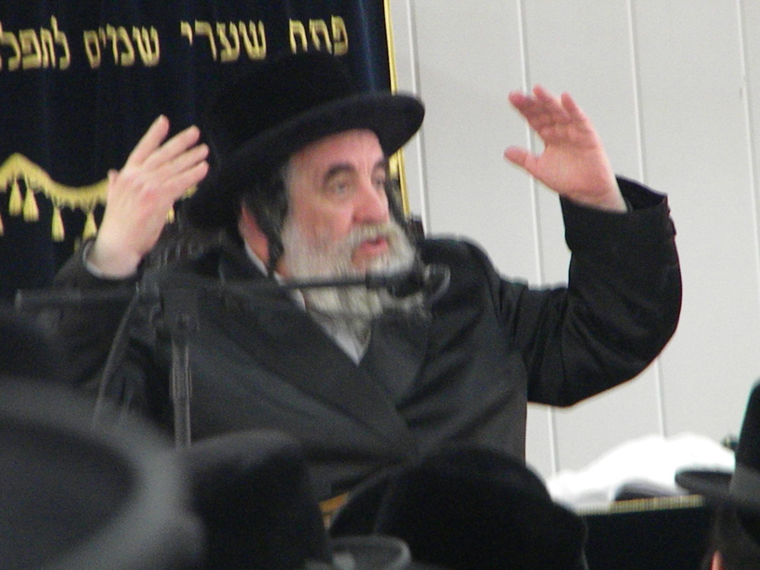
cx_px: 380
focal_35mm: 335
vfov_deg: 4.4
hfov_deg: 5.9
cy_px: 285
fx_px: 7355
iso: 1800
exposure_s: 1/62.8
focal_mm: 60.7
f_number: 5.4
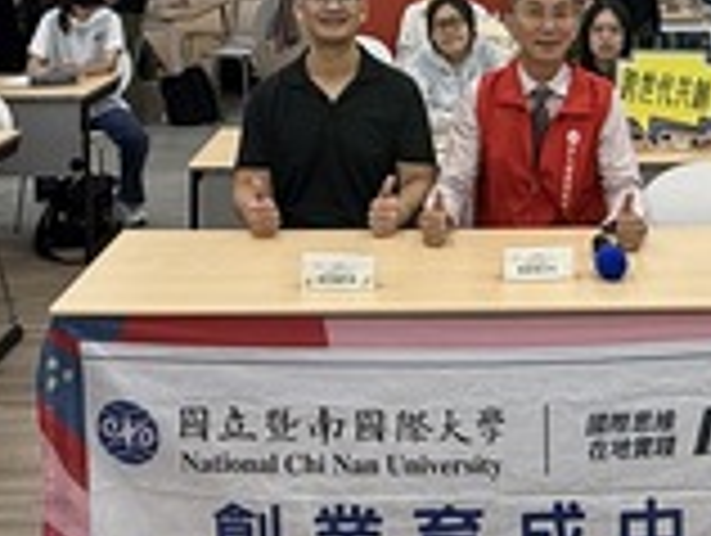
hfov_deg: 30.9
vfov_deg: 22.1
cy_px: -92
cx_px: 468
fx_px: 1275
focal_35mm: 62
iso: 125
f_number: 2.2
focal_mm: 2.22
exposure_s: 1/120
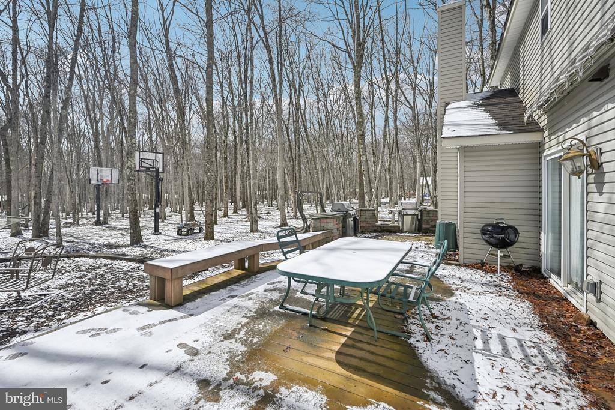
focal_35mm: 16
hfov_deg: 96.7
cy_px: 205
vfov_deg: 73.8
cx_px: 308
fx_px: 273
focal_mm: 16
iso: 400
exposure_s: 1/1600
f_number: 8
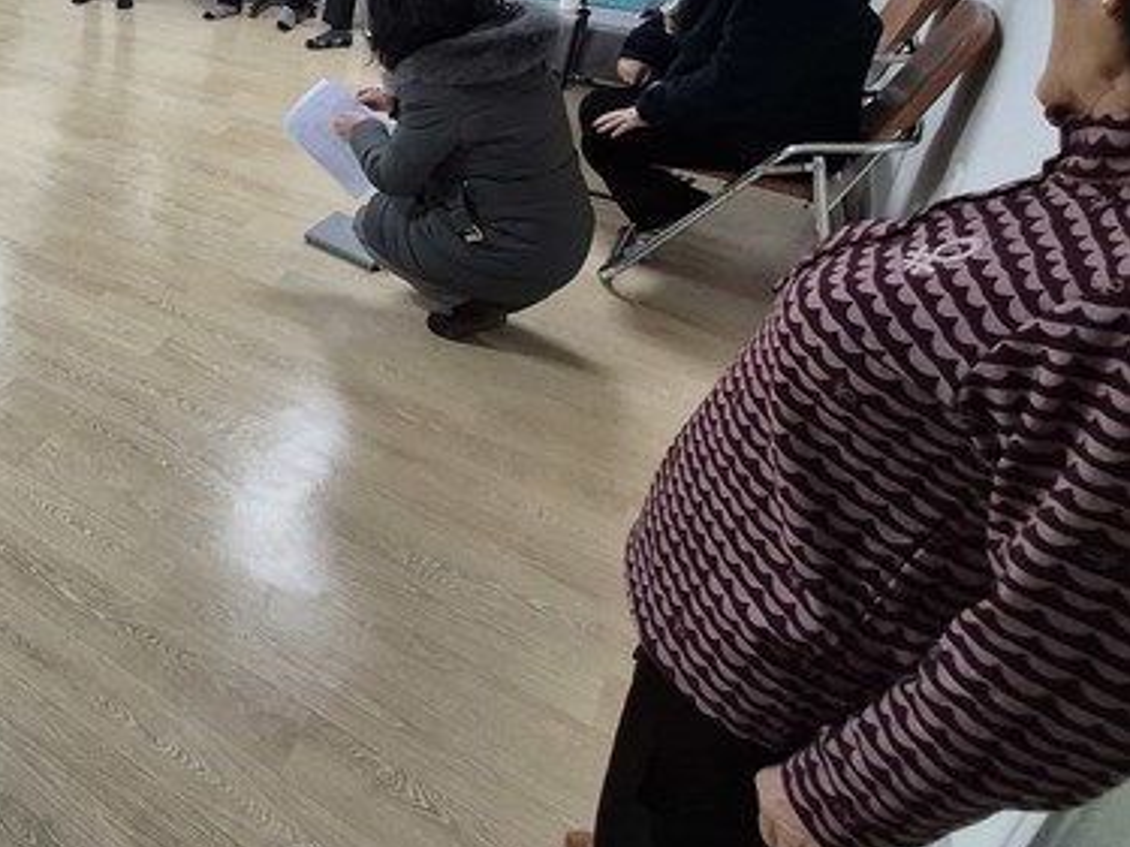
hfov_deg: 50.4
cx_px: -41
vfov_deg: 46.9
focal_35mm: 27
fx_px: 881
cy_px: 105
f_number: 2.2
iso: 160
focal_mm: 1.74
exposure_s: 1/60
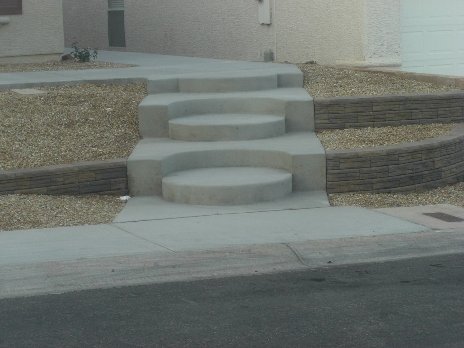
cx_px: 232
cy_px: 174
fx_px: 1274
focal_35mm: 95
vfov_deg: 15.6
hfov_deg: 20.6
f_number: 4.8
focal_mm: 19.7
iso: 400
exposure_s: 1/160
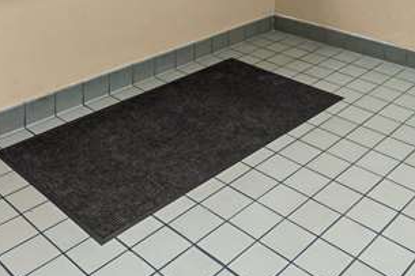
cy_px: -148
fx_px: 541
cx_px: 274
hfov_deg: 41.4
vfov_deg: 22.8
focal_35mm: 47
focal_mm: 14
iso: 320
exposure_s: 1/2.5
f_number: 11
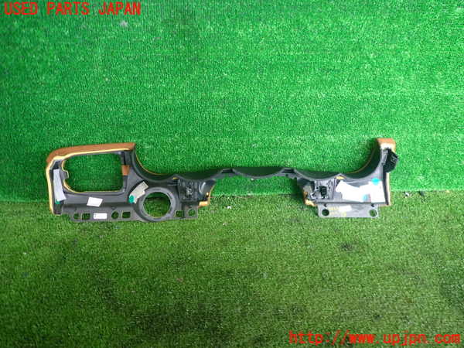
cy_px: 174
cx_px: 232
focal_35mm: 25
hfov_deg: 69.4
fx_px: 335
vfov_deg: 54.9
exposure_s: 1/50
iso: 200
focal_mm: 4.5
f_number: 2
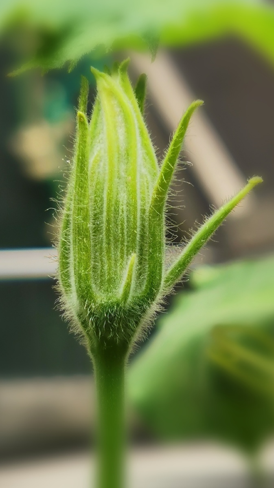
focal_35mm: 94
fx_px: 1214
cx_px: 112
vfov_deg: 22.7
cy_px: 244
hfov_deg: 12.9
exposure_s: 1/385
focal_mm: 4.66
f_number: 1.4
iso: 50
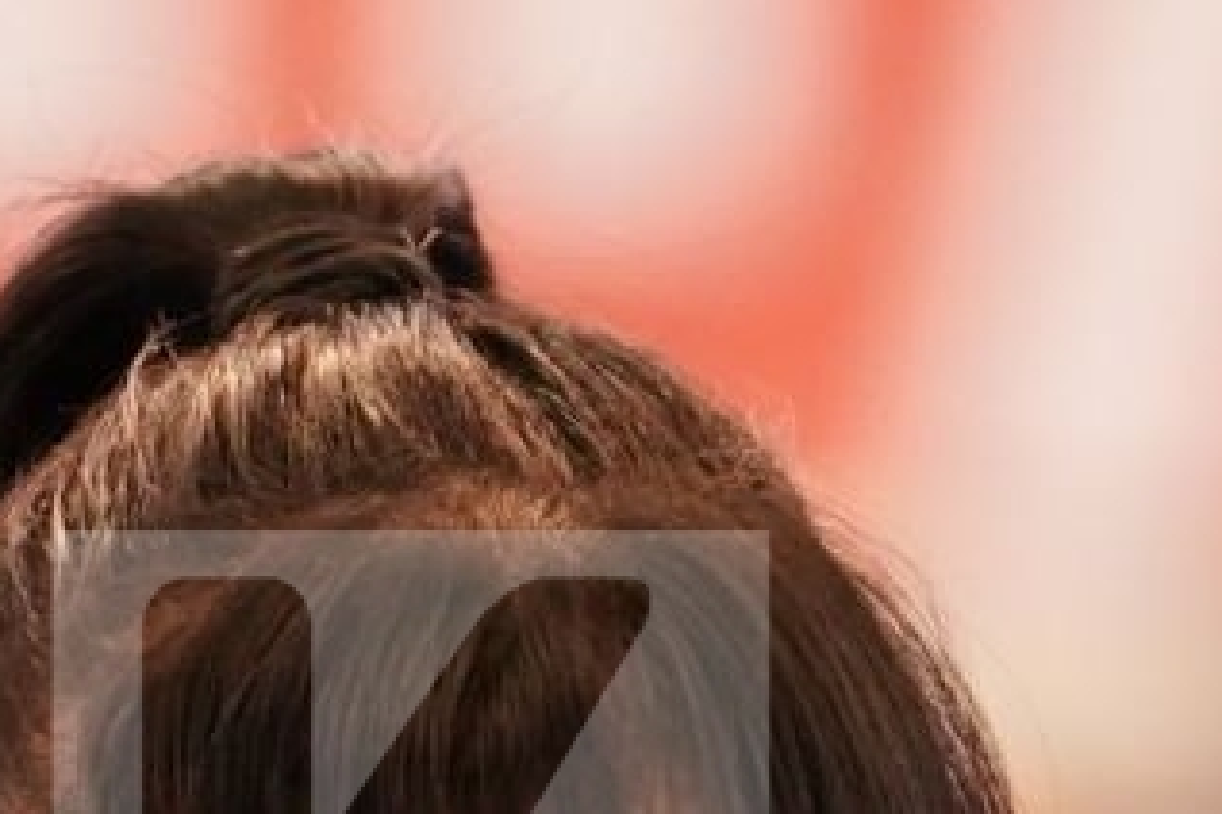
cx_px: 411
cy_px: 2238
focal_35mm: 1699
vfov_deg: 0.8
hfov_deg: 1.2
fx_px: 57667
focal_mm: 200
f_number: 2.8
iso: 1600
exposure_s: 1/500
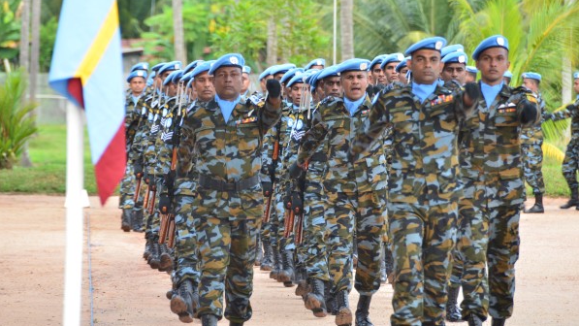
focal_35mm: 315
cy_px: 143
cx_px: 289
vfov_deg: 3.9
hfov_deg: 6.9
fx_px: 4837
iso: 200
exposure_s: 1/100
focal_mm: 200
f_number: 6.3
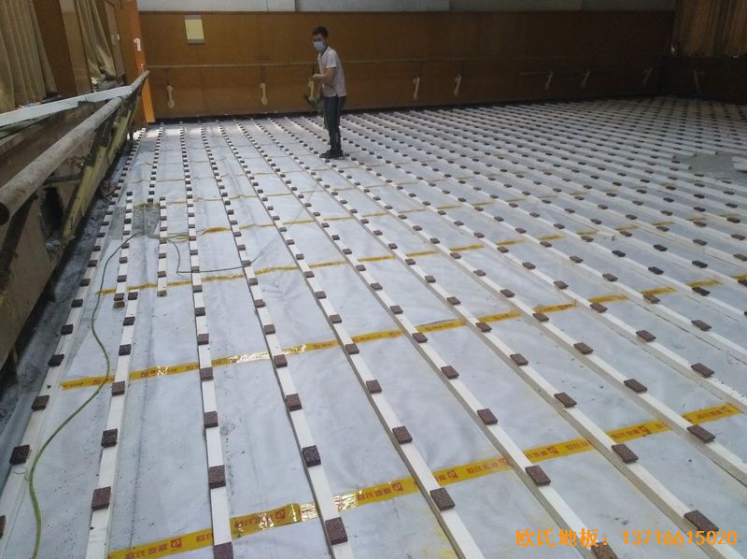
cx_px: 374
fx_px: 560
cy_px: 280
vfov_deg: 53.0
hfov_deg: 67.4
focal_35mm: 26
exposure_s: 1/20
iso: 645
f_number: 2.2
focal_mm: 3.83
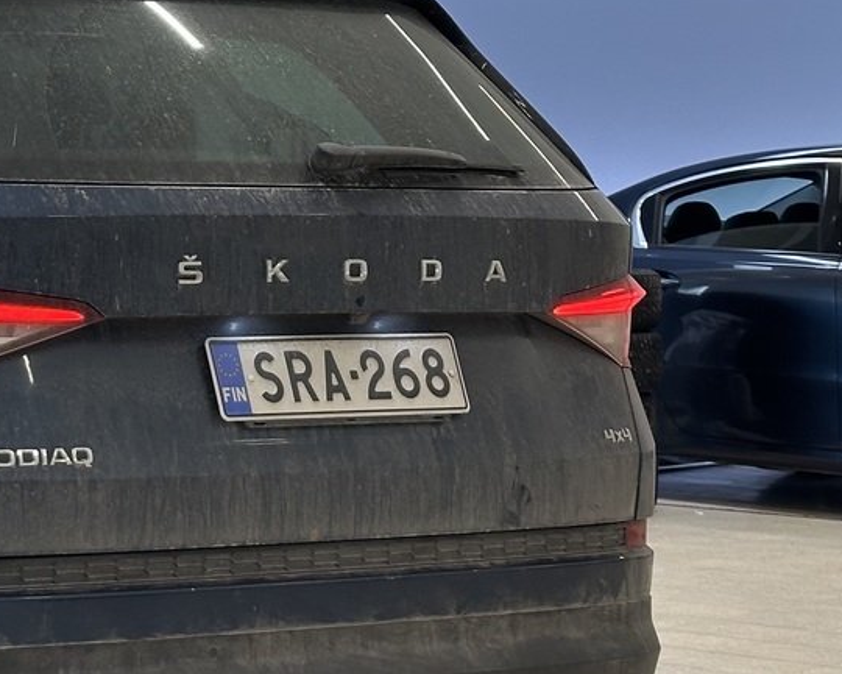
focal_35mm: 125
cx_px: -195
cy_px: 284
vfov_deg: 12.3
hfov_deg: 14.8
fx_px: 3115
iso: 80
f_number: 1.78
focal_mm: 6.86
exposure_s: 1/98
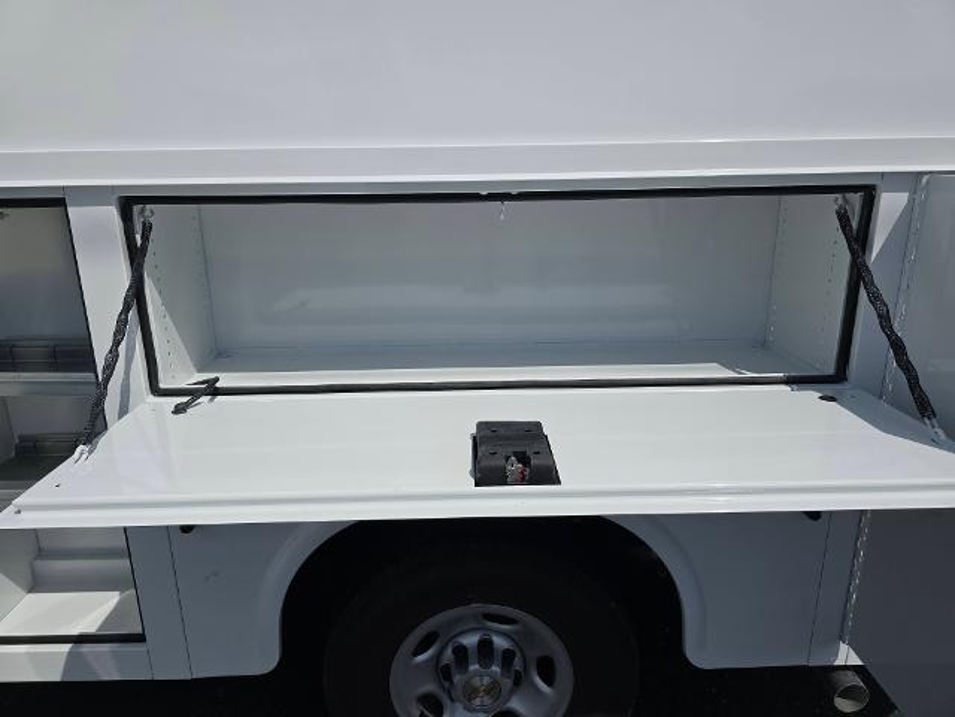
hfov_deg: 73.9
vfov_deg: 58.9
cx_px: 478
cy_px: 358
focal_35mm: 23
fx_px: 635
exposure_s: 1/1864
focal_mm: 6.3
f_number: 1.7
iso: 12
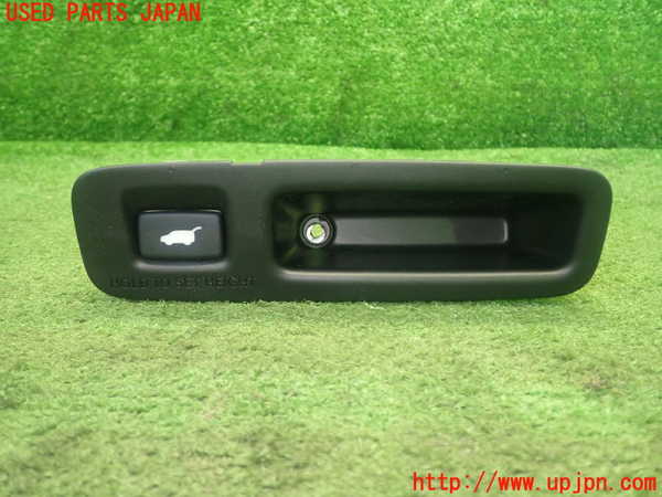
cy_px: 248
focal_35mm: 32
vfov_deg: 44.2
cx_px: 331
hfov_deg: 56.8
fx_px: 612
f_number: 2.4
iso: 400
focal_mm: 5.79
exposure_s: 1/30
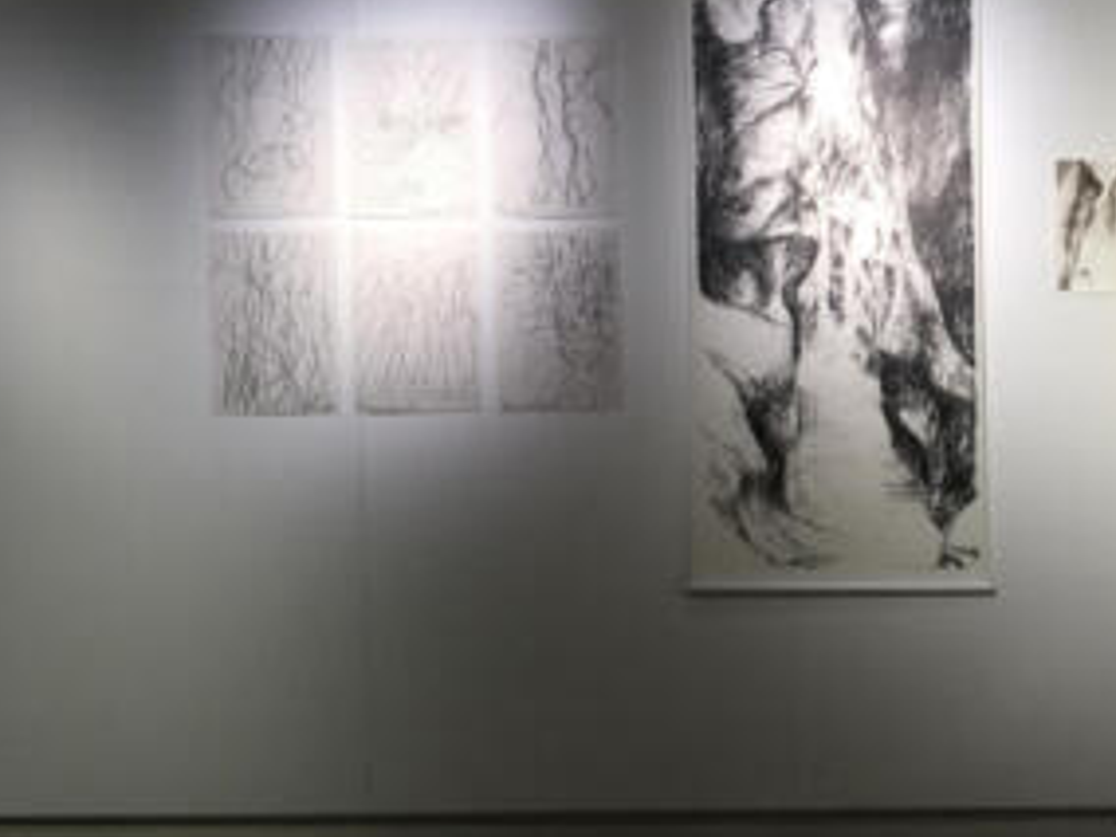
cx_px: 951
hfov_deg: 35.8
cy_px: 273
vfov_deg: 28.4
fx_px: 1644
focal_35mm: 51
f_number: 2.2
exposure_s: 1/50
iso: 25
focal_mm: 4.15
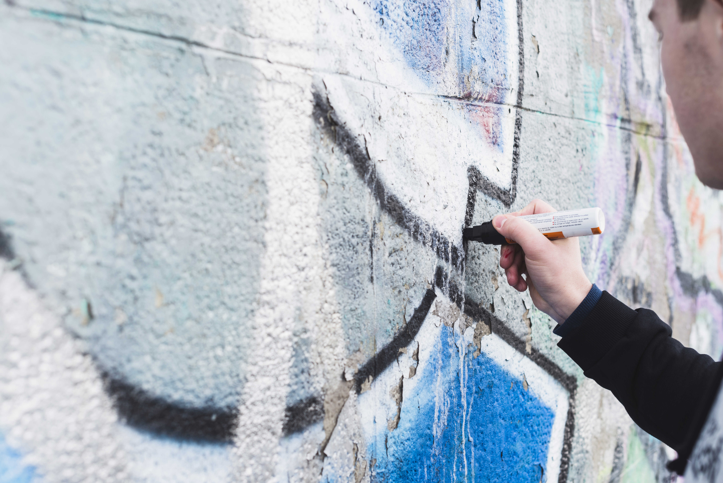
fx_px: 1004
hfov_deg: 39.6
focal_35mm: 50
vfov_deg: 27.0
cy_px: 242
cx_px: 362
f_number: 5
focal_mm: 50
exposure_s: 1/200
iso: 200
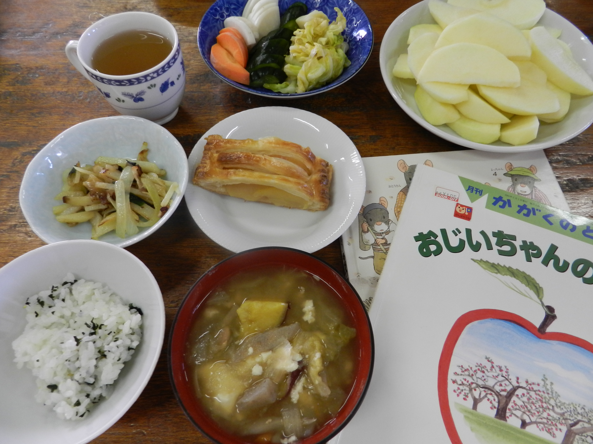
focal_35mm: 23
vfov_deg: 58.9
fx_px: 394
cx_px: 296
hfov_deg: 73.9
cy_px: 222
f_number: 3.4
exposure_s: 1/30
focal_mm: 4
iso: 320
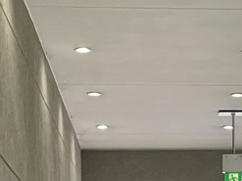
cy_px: 569
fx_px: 1411
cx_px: 197
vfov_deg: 6.6
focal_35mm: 202
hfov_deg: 9.8
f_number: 1.6
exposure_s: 1/100
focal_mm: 4.2
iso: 50
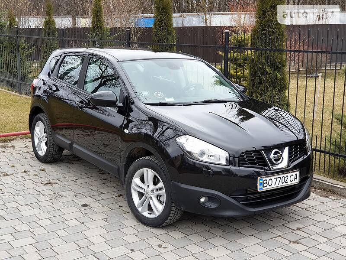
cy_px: 130
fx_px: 520
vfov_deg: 28.0
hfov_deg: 36.8
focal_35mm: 52
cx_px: 173
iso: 32
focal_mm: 6
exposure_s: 1/100
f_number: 2.4
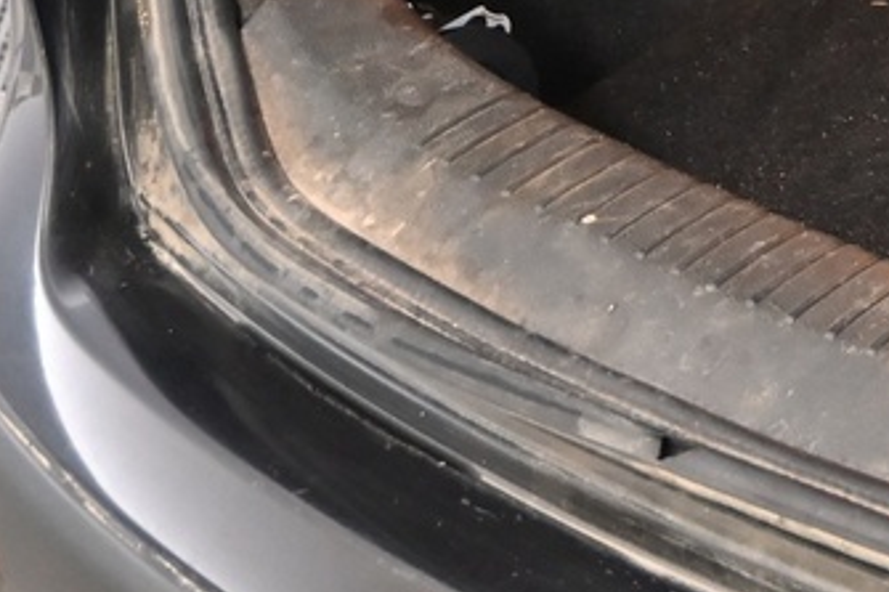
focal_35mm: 149
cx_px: 1974
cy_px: -502
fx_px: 3668
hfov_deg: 11.8
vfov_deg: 8.8
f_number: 3.8
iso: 1000
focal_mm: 20.5
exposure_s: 1/25
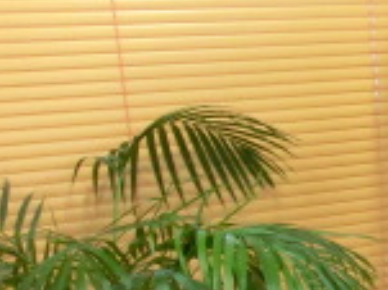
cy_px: 259
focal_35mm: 102
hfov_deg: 15.5
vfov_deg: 14.3
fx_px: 1142
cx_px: 771
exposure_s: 1/60
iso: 640
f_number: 3
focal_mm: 4.24
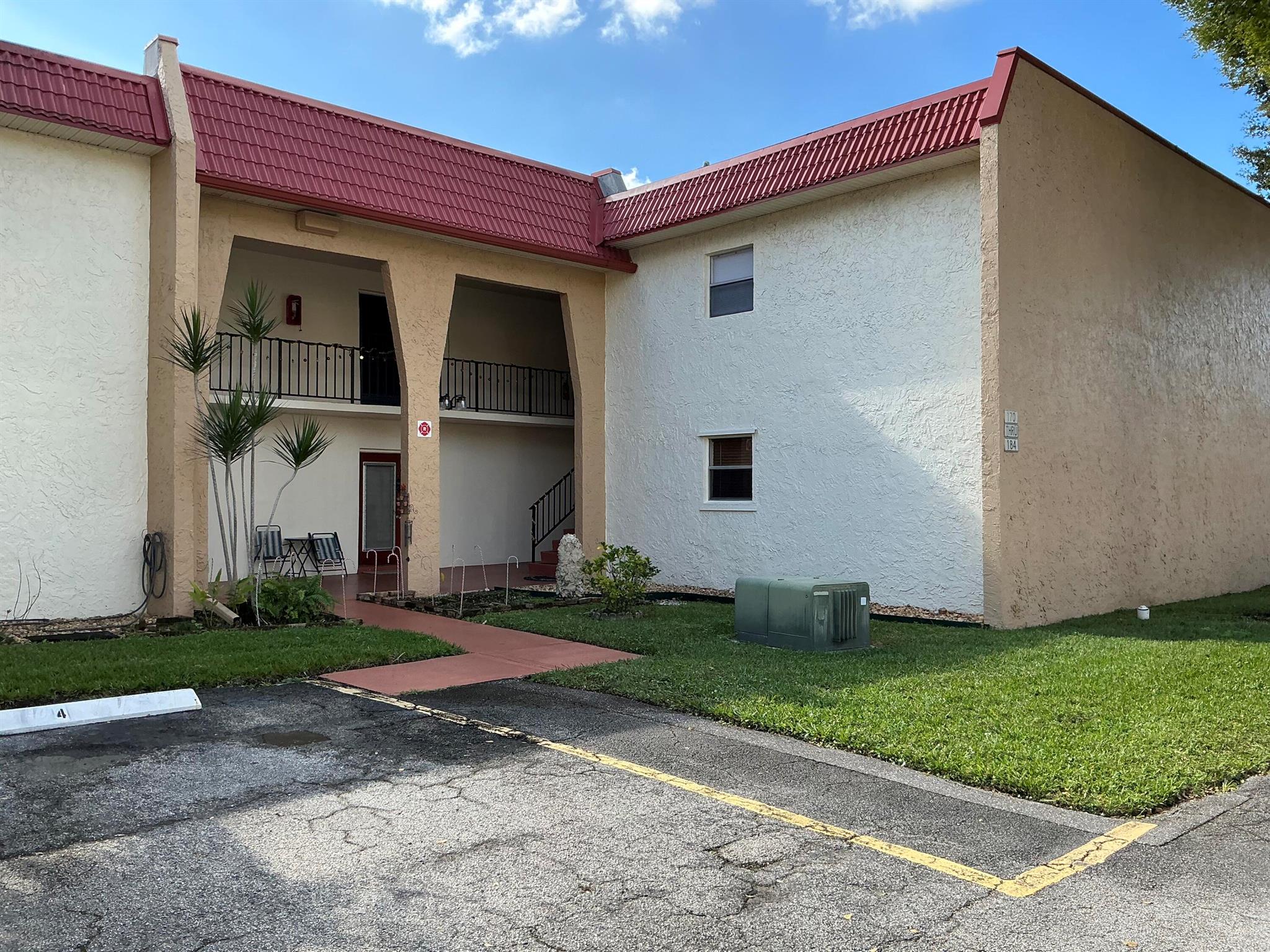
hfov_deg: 63.4
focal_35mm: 28
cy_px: 476
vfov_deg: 49.7
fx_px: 1027
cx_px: 635
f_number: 1.8
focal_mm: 3
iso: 25
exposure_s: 1/509
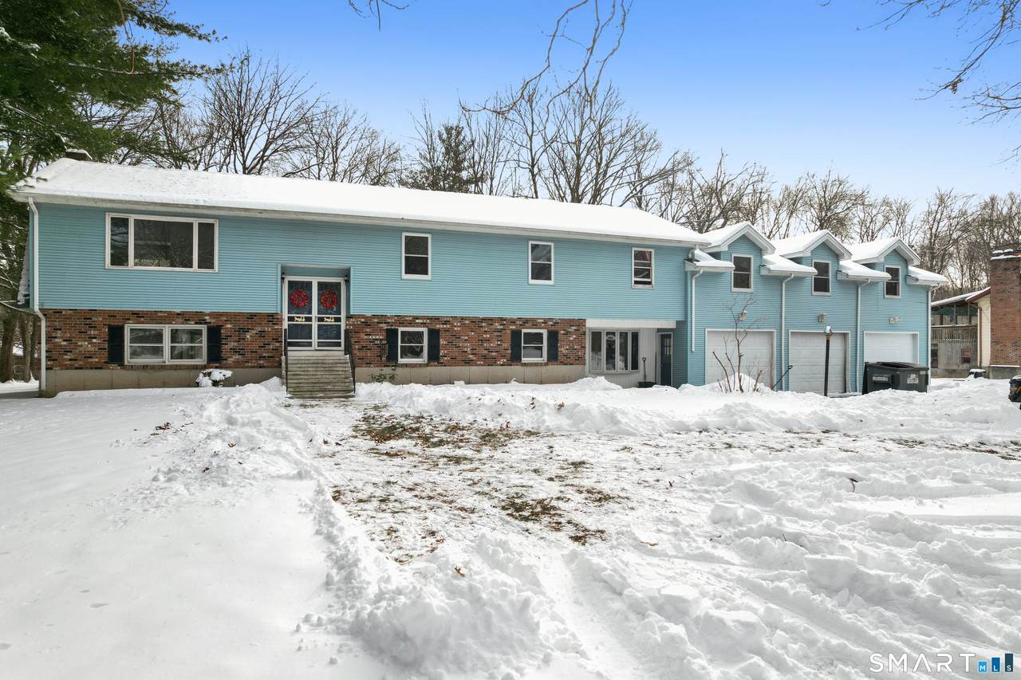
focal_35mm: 22
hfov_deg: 78.6
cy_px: 340
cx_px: 510
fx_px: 624
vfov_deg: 57.2
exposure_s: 1/1000
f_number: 2.8
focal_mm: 8.38
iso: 200
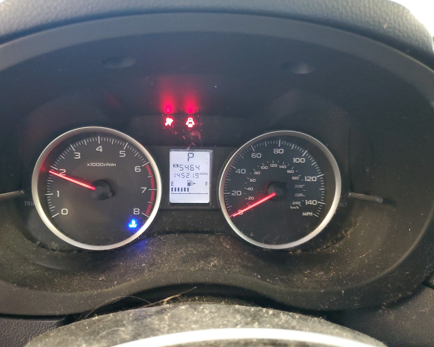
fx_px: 360
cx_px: 197
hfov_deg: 62.1
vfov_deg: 51.5
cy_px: 178
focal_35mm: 28
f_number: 1.5
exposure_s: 1/15
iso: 282
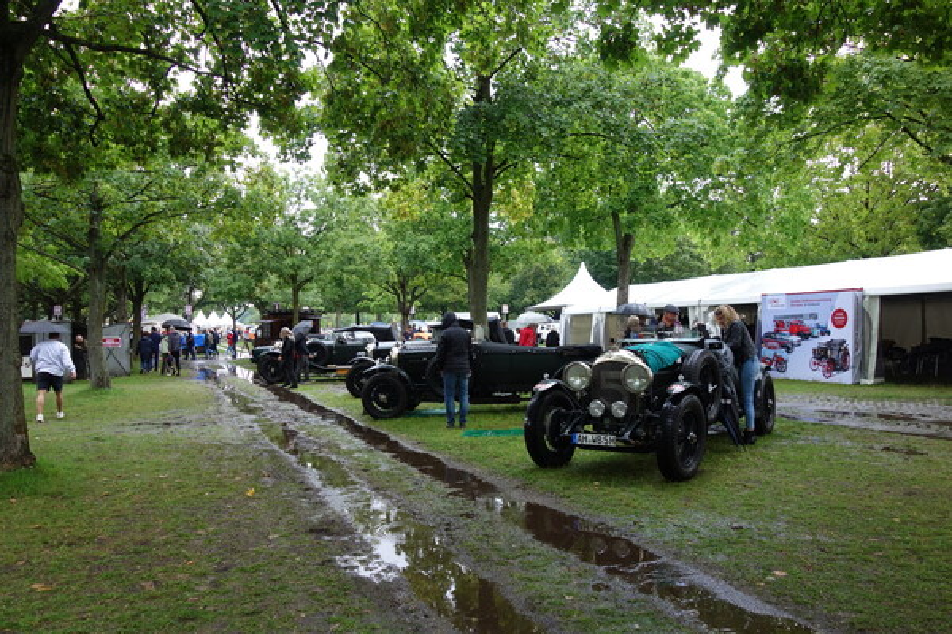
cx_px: 476
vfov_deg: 46.4
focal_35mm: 28
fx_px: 740
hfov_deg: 65.5
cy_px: 317
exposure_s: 1/100
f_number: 3.2
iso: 125
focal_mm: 10.4
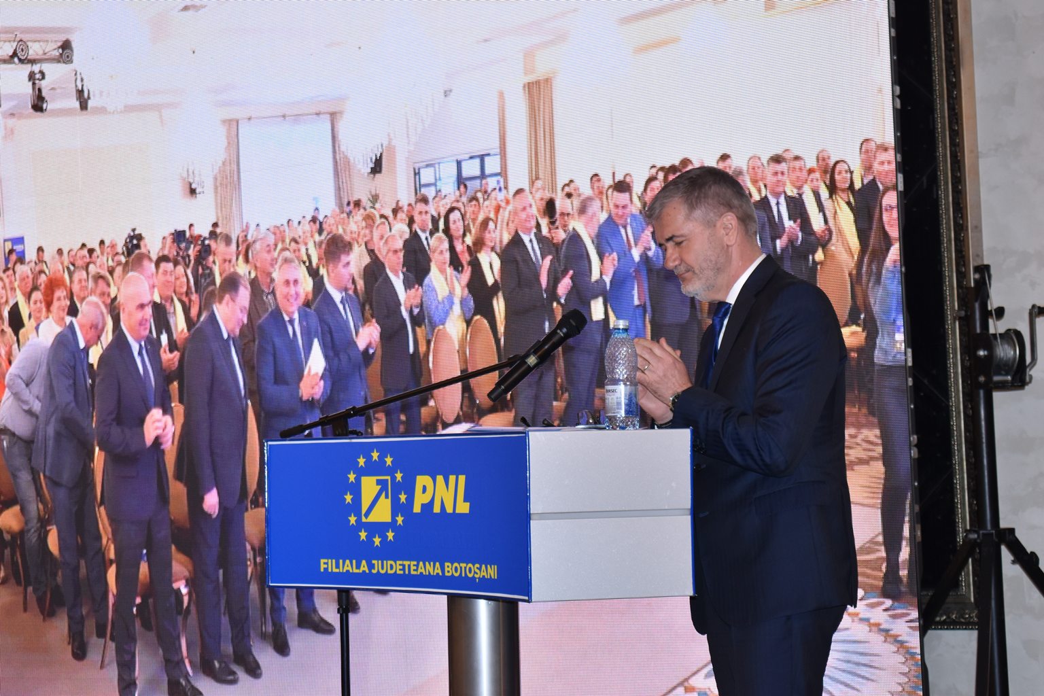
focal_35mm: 82
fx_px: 2392
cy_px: 348
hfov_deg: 24.6
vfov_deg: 16.6
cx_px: 522
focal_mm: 55
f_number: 5.6
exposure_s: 1/125
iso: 560
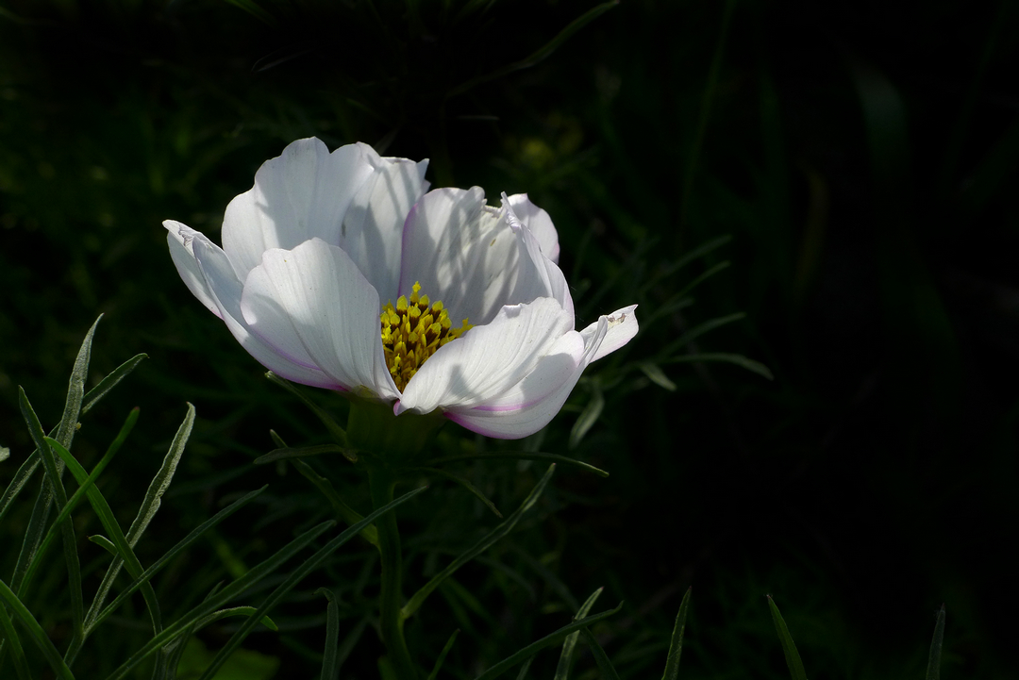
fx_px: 1416
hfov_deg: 39.6
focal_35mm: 50
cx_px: 510
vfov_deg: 27.0
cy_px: 340
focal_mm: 9.8
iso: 100
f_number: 5.6
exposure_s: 1/640
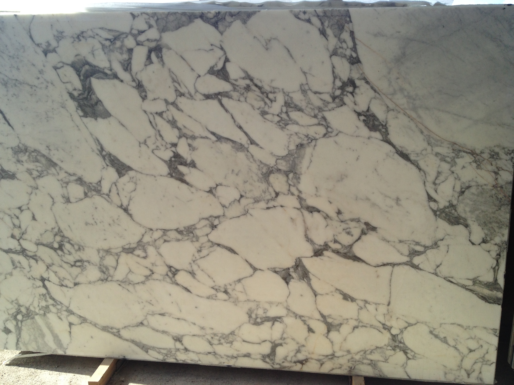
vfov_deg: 40.7
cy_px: 192
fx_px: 520
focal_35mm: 35
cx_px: 257
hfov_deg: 52.6
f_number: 2.4
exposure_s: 1/890
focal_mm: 4.28
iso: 50
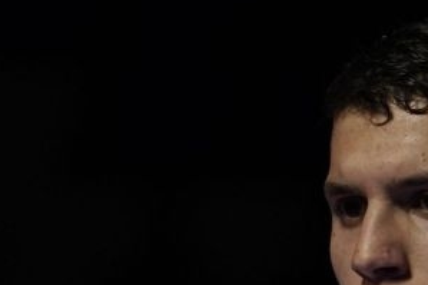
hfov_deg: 1.7
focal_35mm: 1206
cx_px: 720
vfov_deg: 1.1
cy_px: 587
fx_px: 14330
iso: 800
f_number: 2.8
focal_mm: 200
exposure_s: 1/1000
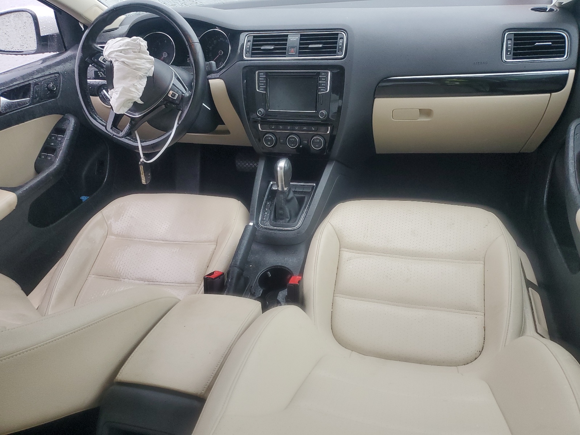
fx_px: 436
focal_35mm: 26
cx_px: 290
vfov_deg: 53.1
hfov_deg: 67.3
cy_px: 218
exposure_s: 1/120
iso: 94
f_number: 1.5
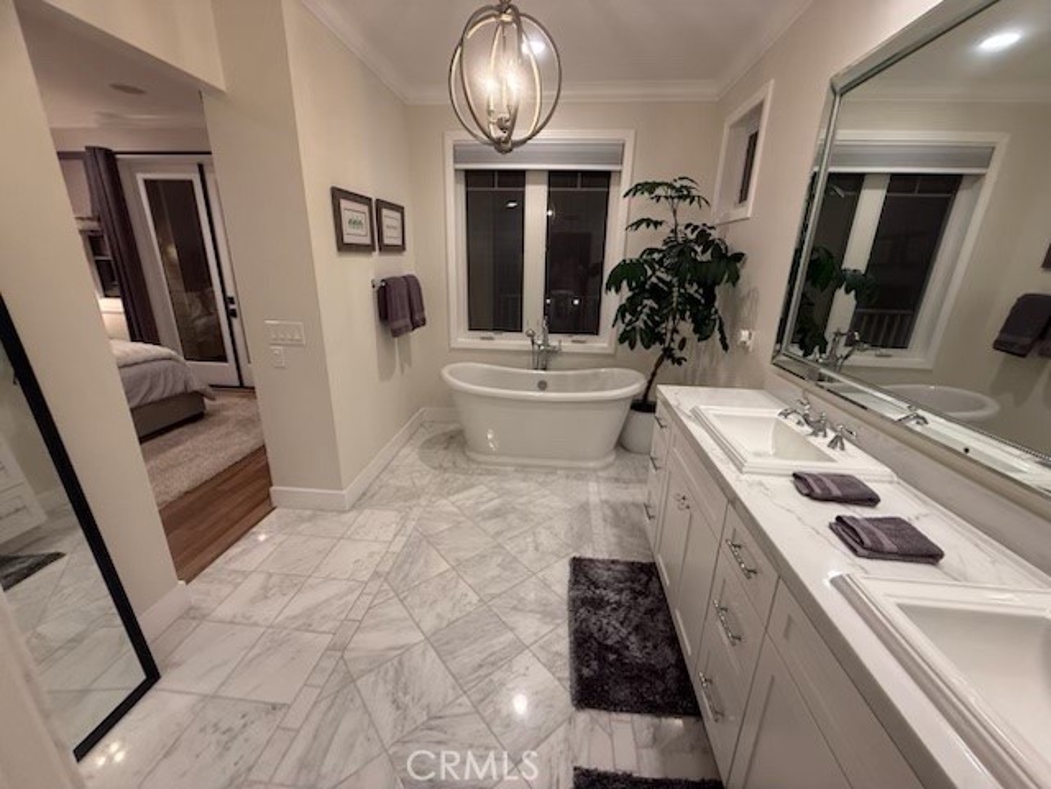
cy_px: 394
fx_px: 425
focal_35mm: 14
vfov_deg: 85.7
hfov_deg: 102.1
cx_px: 526
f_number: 2.2
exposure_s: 1/120
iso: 250
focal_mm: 2.22
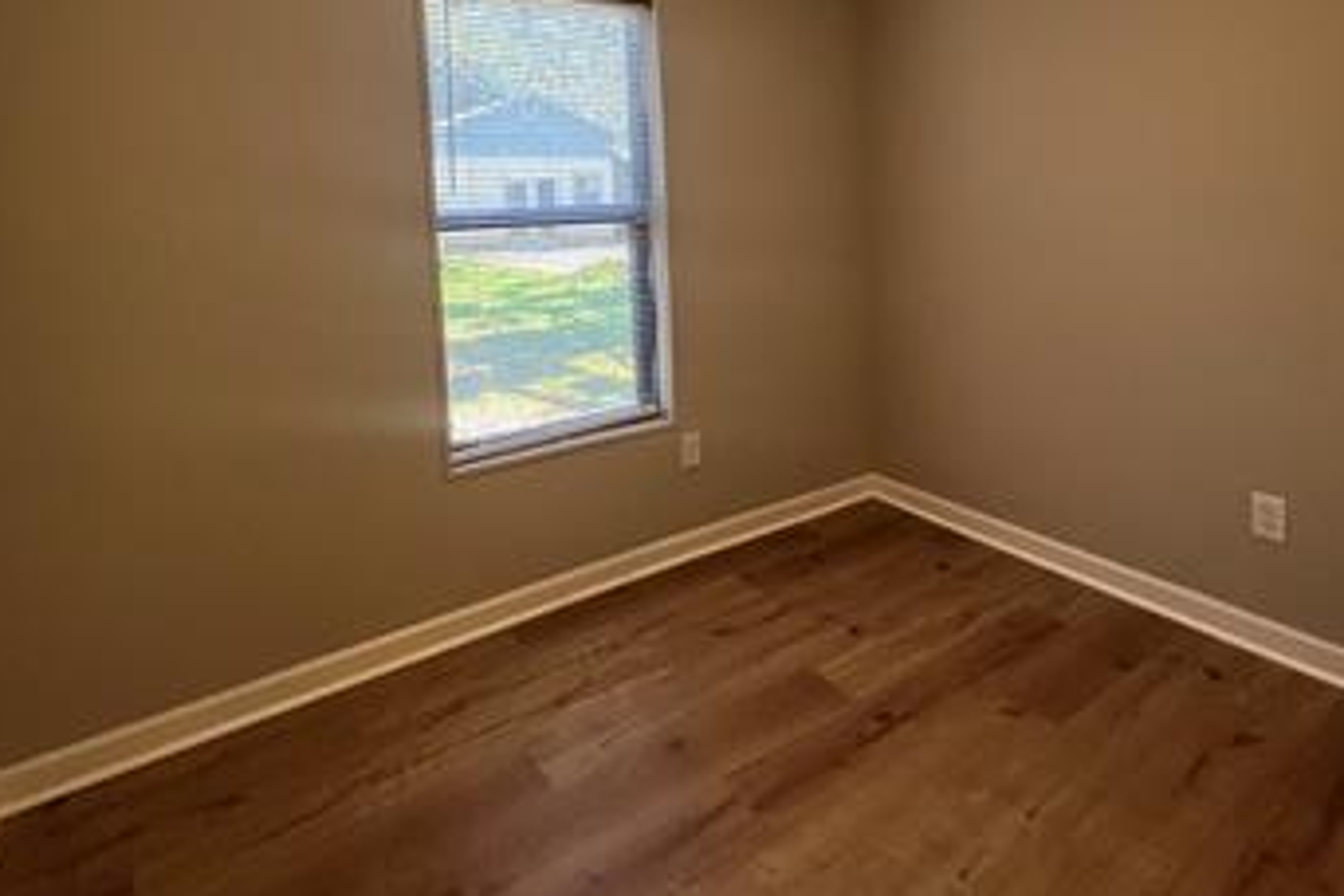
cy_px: 240
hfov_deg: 86.9
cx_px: 684
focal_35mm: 19
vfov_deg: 61.5
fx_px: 709
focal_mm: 1.57
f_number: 1.8
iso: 160
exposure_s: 1/120
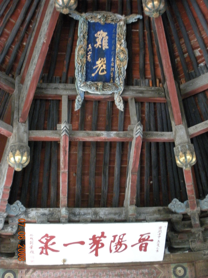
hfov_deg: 28.0
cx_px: 104
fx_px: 417
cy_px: 139
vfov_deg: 36.8
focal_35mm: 52
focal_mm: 9.1
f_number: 4.4
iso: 400
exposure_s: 1/40.8
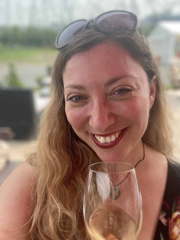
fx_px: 208
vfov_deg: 60.0
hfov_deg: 46.8
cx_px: 90
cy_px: 120
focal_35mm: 30
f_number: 2.2
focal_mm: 2.7
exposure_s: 1/206
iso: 25
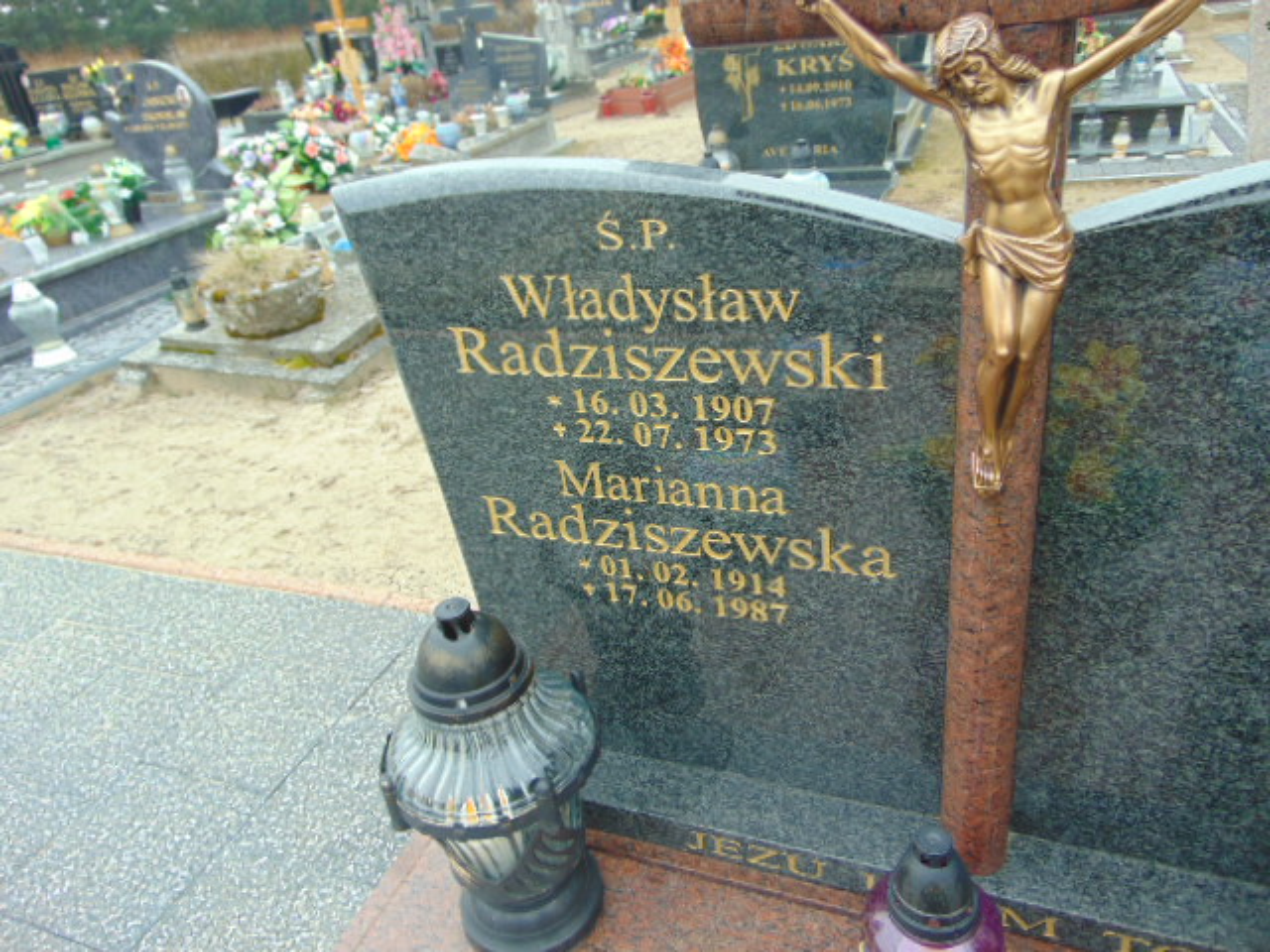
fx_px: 917
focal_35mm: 25
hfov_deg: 69.4
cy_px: 476
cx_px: 635
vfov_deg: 54.9
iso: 80
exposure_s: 1/60
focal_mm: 4.5
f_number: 3
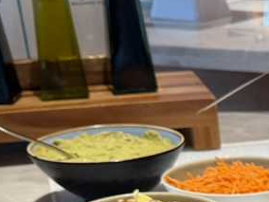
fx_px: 839
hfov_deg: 16.3
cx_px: 427
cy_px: 329
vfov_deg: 12.8
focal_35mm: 108
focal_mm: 6.76
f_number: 1.78
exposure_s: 1/120
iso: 200
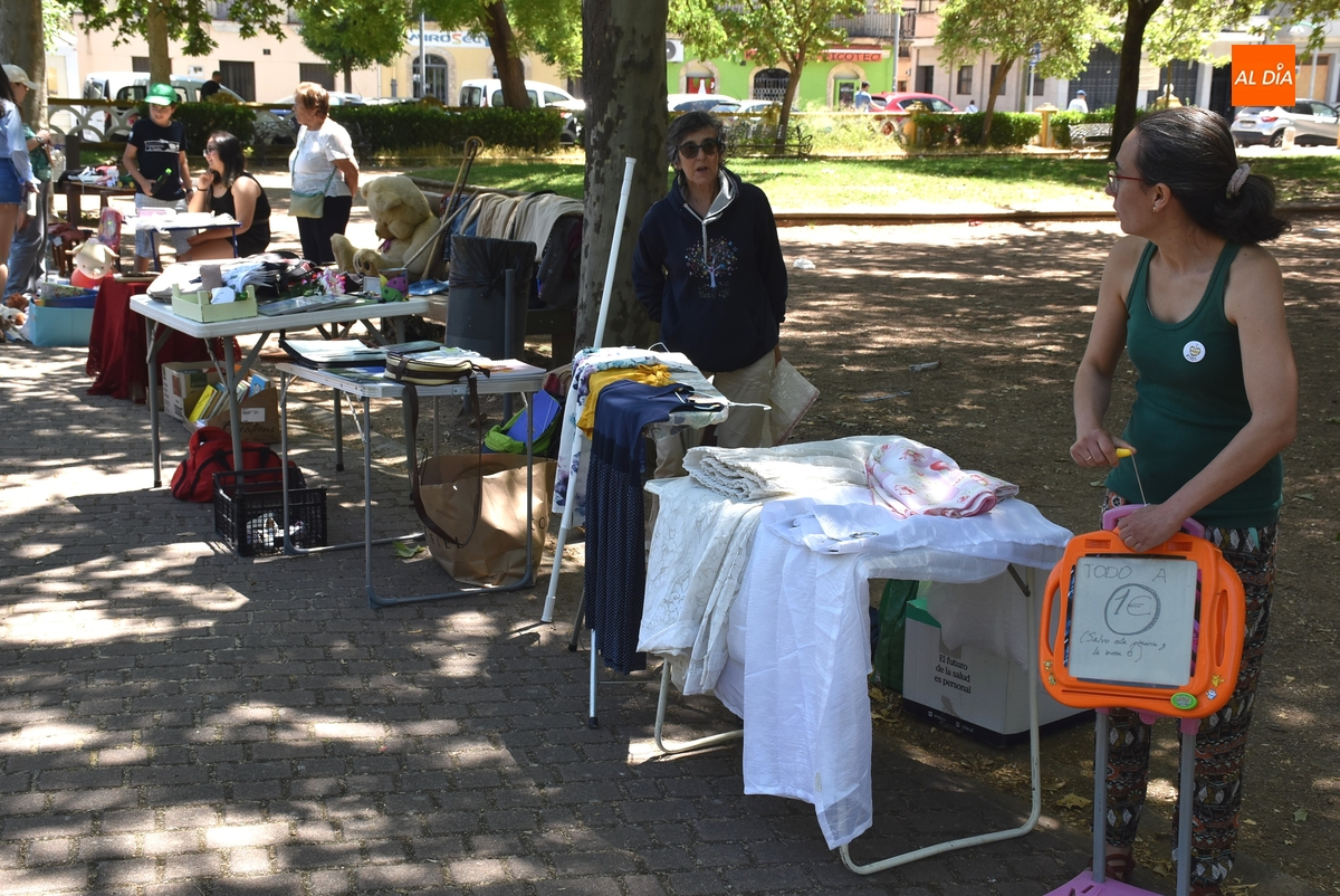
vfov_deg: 28.1
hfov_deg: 41.1
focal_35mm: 48
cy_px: 448
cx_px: 670
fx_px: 1788
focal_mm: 32
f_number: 8
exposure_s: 1/250
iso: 400
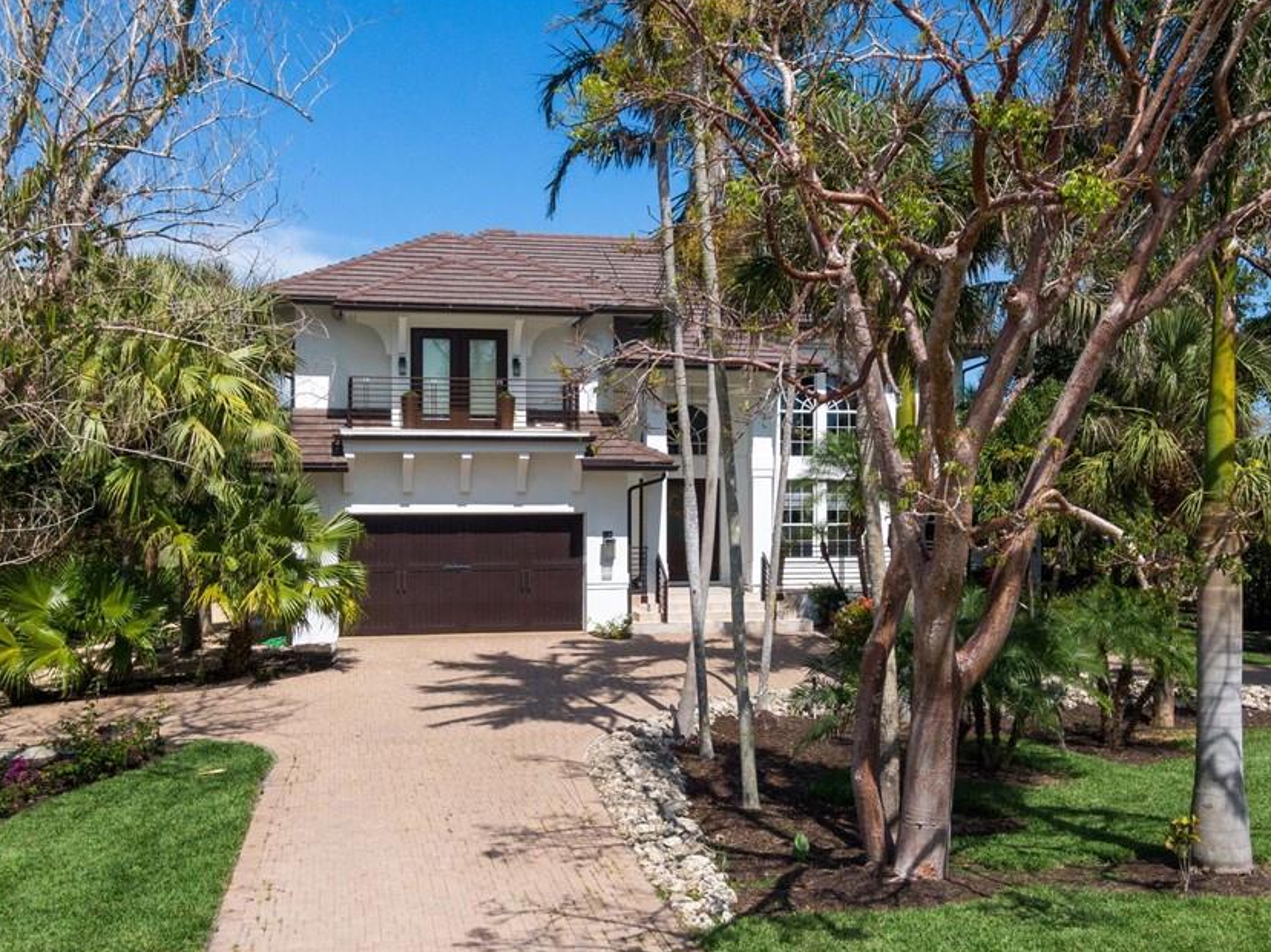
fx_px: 1541
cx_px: 698
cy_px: 573
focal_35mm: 42
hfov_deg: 44.8
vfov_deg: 34.2
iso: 120
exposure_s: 1/800
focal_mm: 5.82
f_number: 3.2
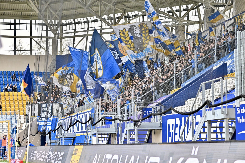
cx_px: 122
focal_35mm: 110
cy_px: 82
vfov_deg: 12.5
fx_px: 748
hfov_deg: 18.6
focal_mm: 110
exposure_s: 1/1600
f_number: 4.8
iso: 2500
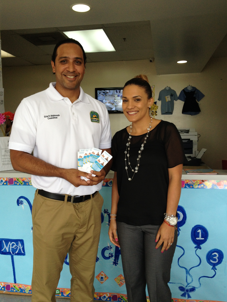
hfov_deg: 39.7
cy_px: 153
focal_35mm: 36
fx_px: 315
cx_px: 111
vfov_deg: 51.4
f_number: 2.4
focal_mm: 4.28
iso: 80
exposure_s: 1/120
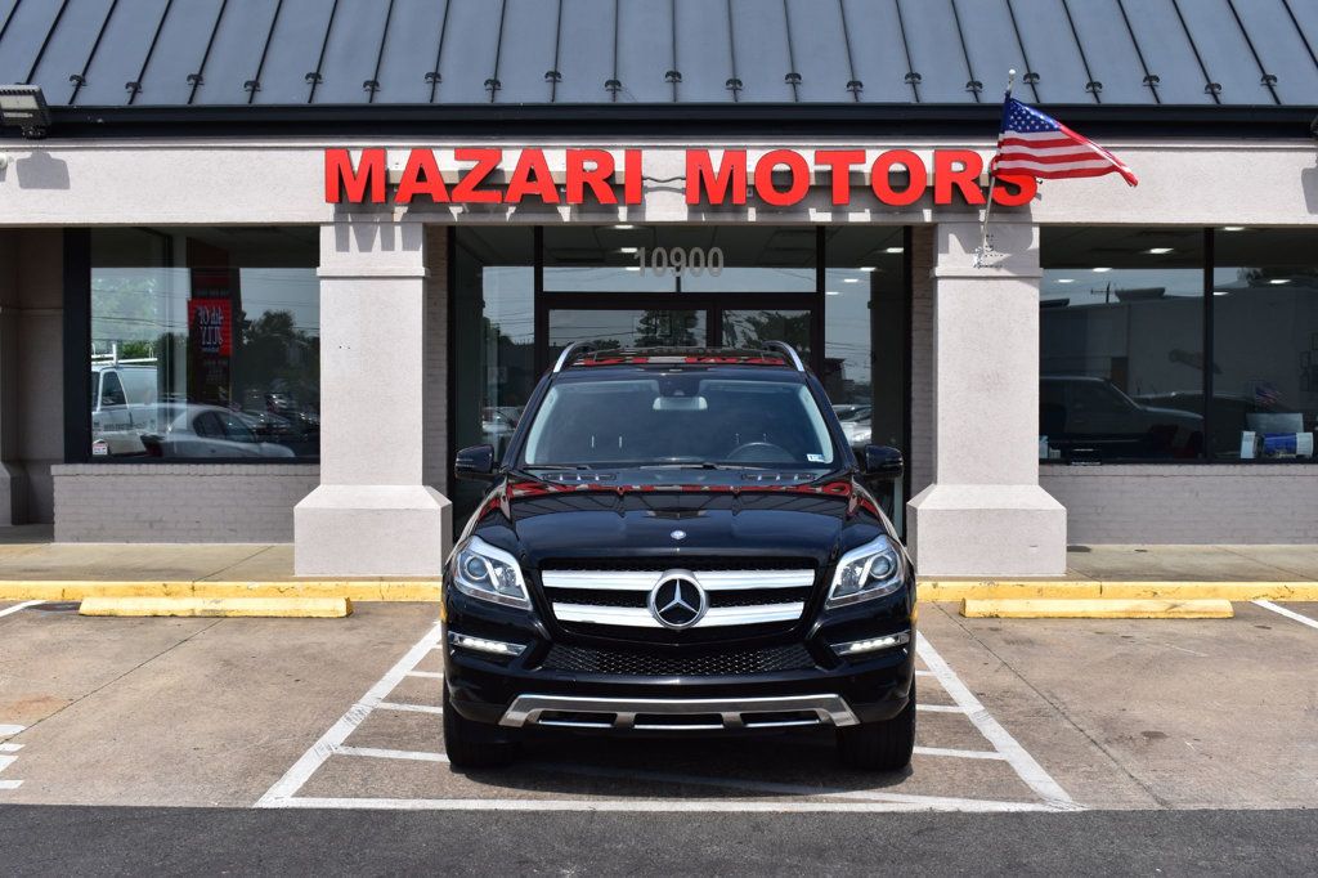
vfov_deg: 30.8
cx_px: 659
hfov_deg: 45.0
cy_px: 439
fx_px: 1592
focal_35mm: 44
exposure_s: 1/500
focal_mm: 29
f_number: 11
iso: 320
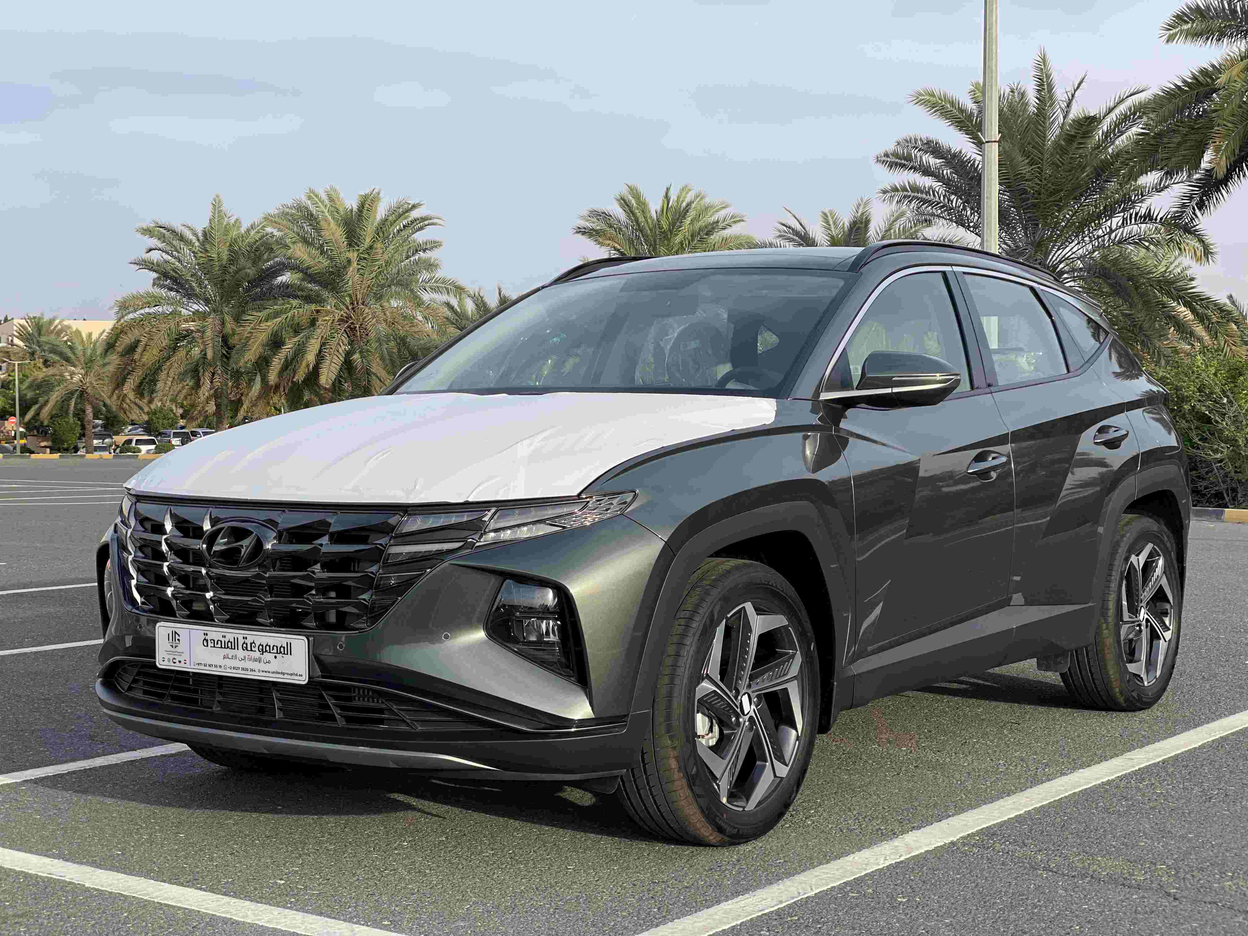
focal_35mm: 52
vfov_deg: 28.0
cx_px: 624
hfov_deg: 36.8
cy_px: 468
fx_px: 1875
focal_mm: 6
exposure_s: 1/999
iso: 32
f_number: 2
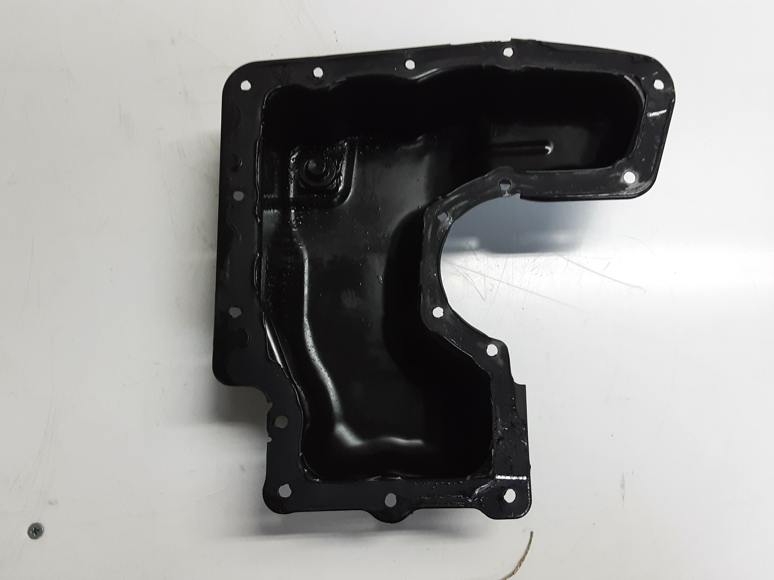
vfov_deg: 51.4
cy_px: 290
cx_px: 387
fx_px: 604
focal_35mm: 27
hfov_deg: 65.3
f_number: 1.9
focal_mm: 2.91
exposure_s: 1/50
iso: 125
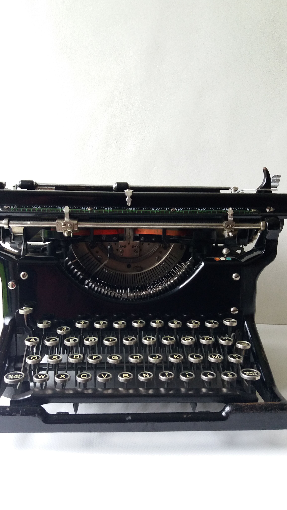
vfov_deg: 62.6
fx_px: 419
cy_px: 257
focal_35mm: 31
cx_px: 134
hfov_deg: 37.8
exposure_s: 1/25
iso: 100
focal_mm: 3.7
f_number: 1.9
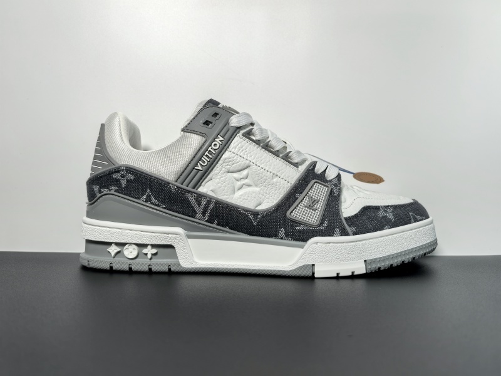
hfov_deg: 65.3
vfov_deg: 51.4
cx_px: 250
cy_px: 188
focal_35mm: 27
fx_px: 391
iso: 50
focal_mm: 6.98
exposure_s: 1/420
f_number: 2
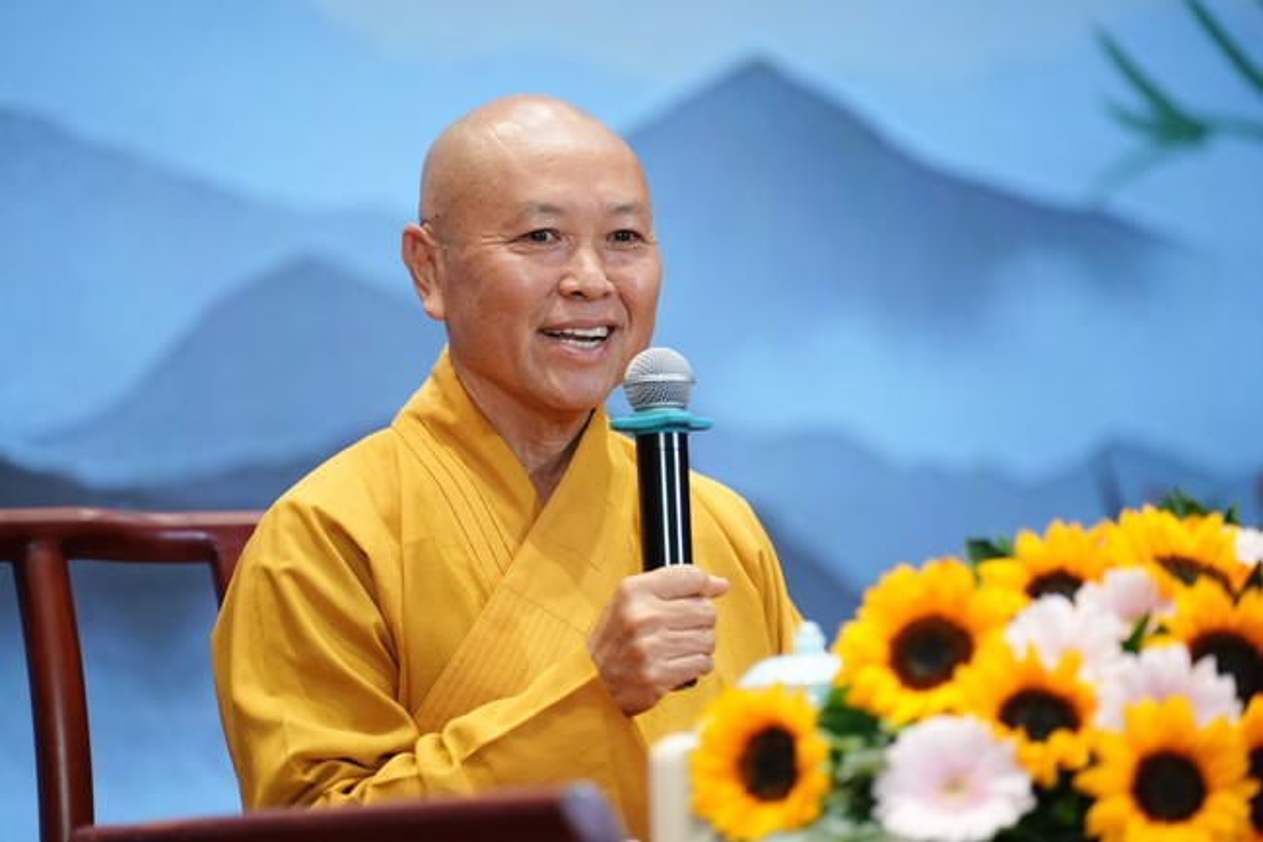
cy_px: 421
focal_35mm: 150
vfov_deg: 9.1
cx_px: 632
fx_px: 5261
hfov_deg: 13.7
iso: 1250
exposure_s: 1/100
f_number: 2.8
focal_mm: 150
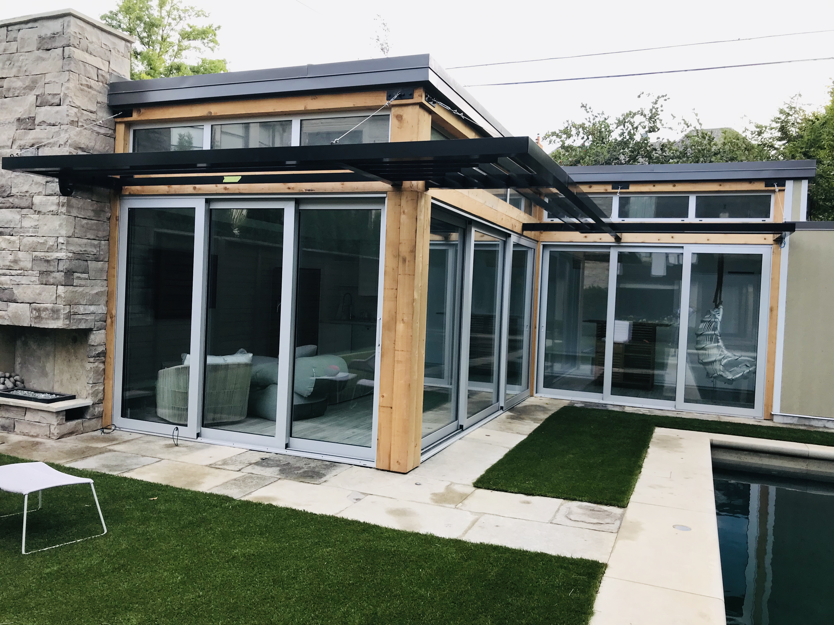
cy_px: 312
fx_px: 675
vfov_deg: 49.7
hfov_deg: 63.4
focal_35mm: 28
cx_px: 417
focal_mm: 3.99
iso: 20
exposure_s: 1/213
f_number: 1.8
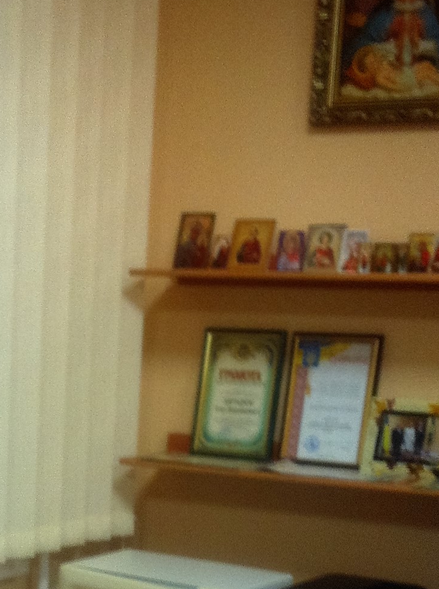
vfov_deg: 20.6
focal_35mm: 93
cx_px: 49
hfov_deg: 15.7
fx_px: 1577
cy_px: 541
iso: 100
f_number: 2.8
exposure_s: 1/15
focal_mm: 3.85
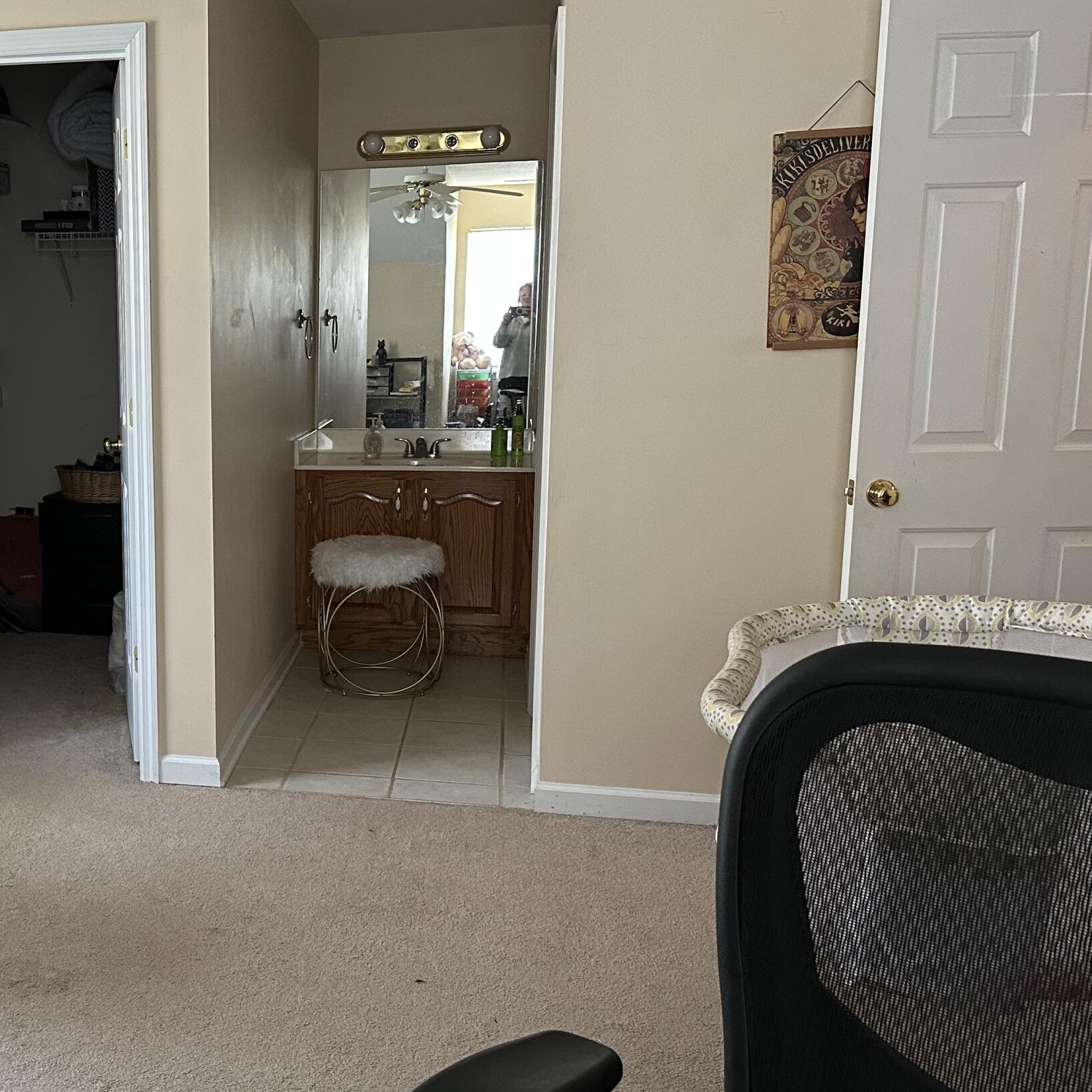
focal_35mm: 39
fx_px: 1392
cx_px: 168
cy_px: 563
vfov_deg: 42.8
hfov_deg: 40.5
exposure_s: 1/60
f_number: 1.78
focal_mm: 6.86
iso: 400
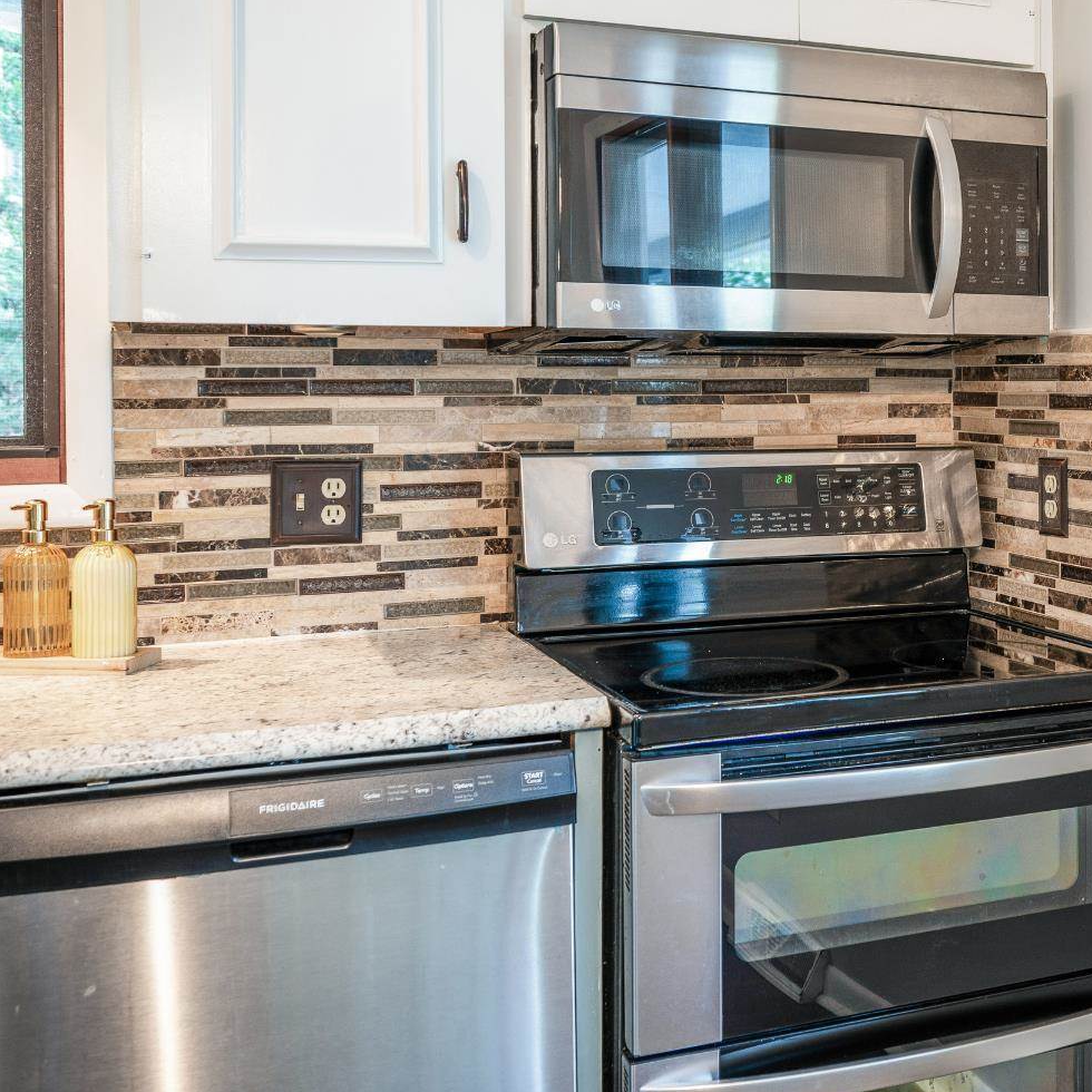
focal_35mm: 39
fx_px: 1392
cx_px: 835
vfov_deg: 42.8
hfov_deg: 41.4
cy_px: 552
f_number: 4
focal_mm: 30
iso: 200
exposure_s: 1/2.5
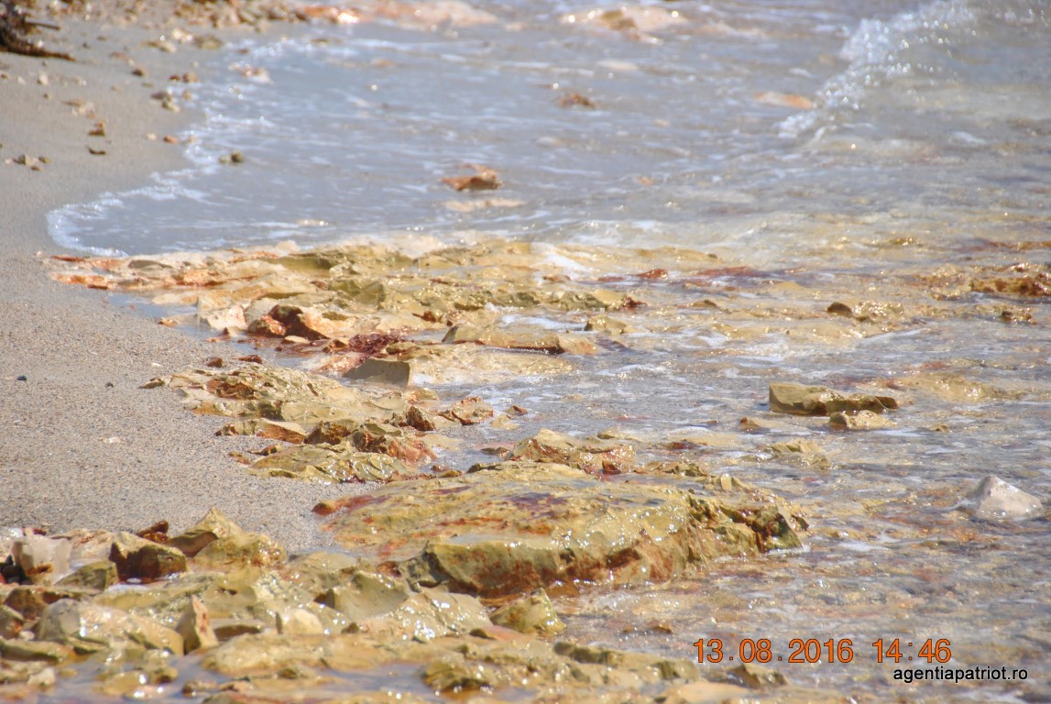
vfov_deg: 4.6
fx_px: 8769
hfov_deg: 6.9
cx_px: 526
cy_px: 352
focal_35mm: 300
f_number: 5.6
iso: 200
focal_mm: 200
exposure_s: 1/1250
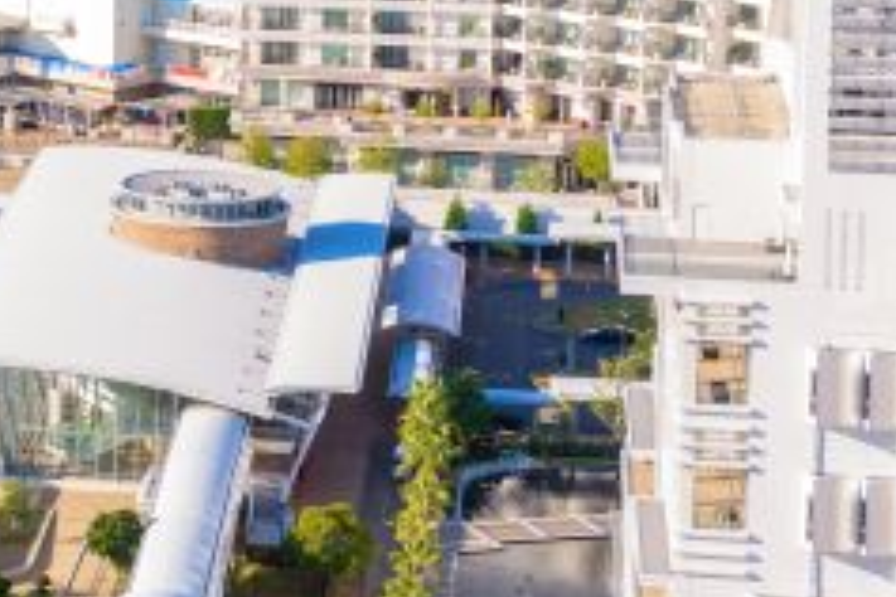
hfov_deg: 12.0
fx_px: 4032
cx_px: -526
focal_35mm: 162
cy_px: -325
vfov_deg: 8.3
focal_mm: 48
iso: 64
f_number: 8
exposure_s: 1/13
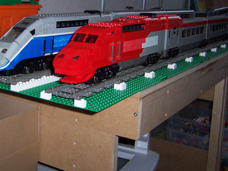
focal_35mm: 55
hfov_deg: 34.6
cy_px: 56
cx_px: 78
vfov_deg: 26.4
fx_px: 362
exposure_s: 1/60
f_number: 2.8
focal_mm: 5.6
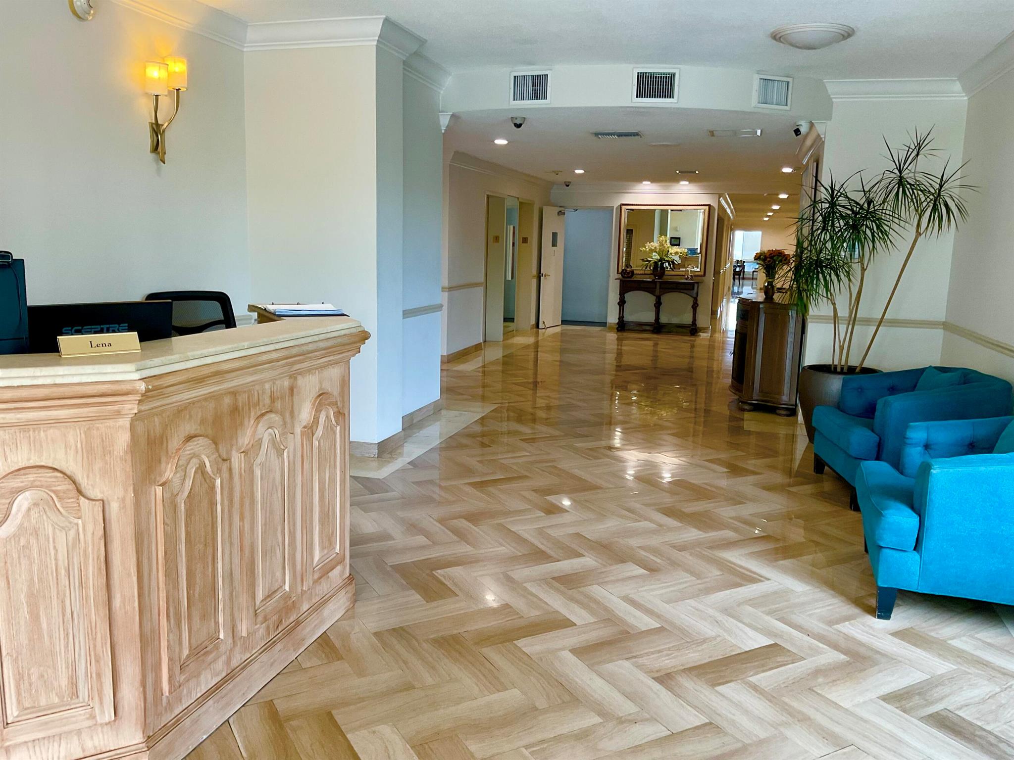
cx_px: 507
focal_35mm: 29
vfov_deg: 48.2
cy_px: 380
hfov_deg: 61.7
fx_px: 849
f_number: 1.8
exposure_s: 1/60
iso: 50
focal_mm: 3
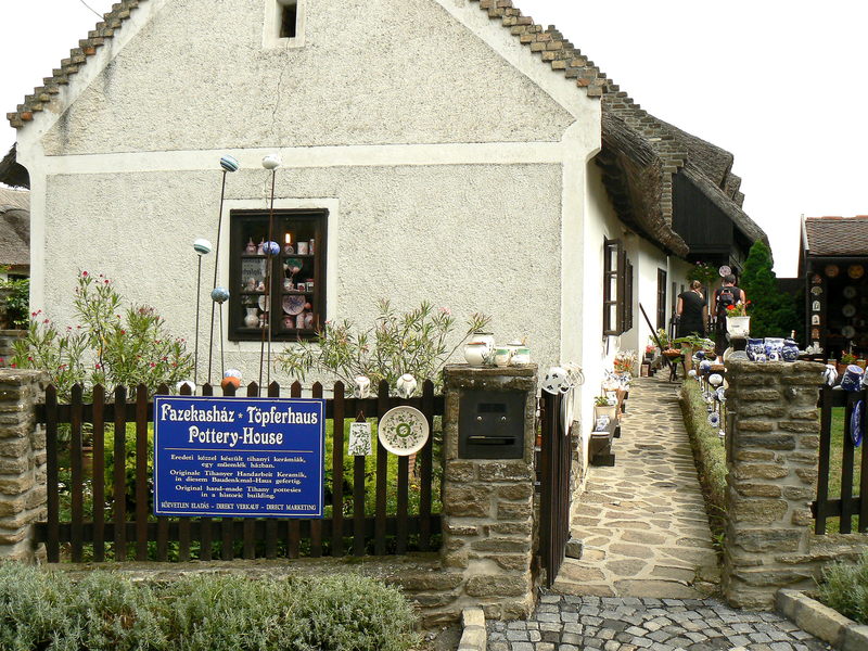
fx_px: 903
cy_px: 326
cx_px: 434
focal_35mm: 36
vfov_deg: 39.7
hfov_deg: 51.4
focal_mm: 6
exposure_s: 1/320
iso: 80
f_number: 5.6
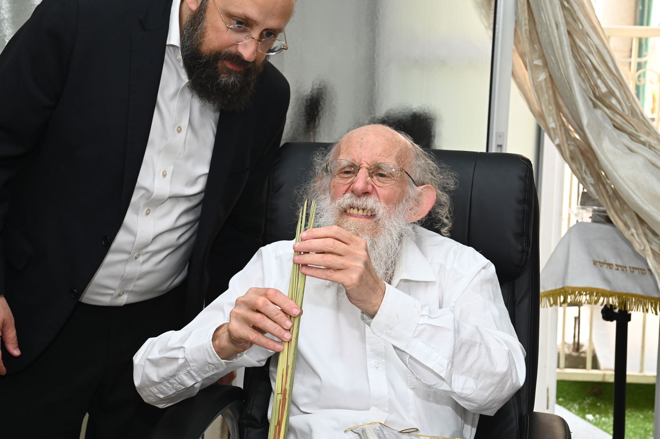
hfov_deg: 28.9
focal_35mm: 70
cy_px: 220
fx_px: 1283
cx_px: 330
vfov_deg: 19.4
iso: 1600
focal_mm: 70
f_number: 10
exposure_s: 1/125
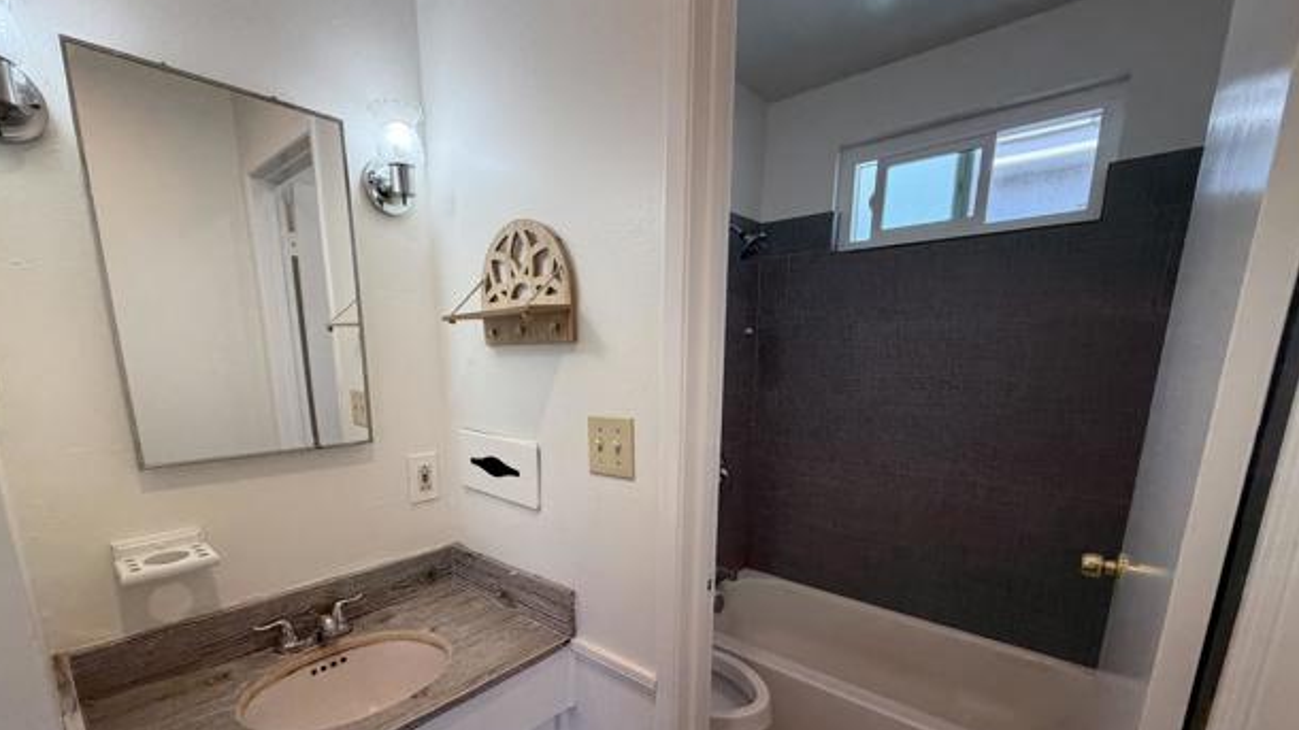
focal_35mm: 16
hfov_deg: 99.3
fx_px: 551
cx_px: 622
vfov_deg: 65.6
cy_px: 477
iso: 160
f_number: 2.2
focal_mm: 2.22
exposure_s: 1/120
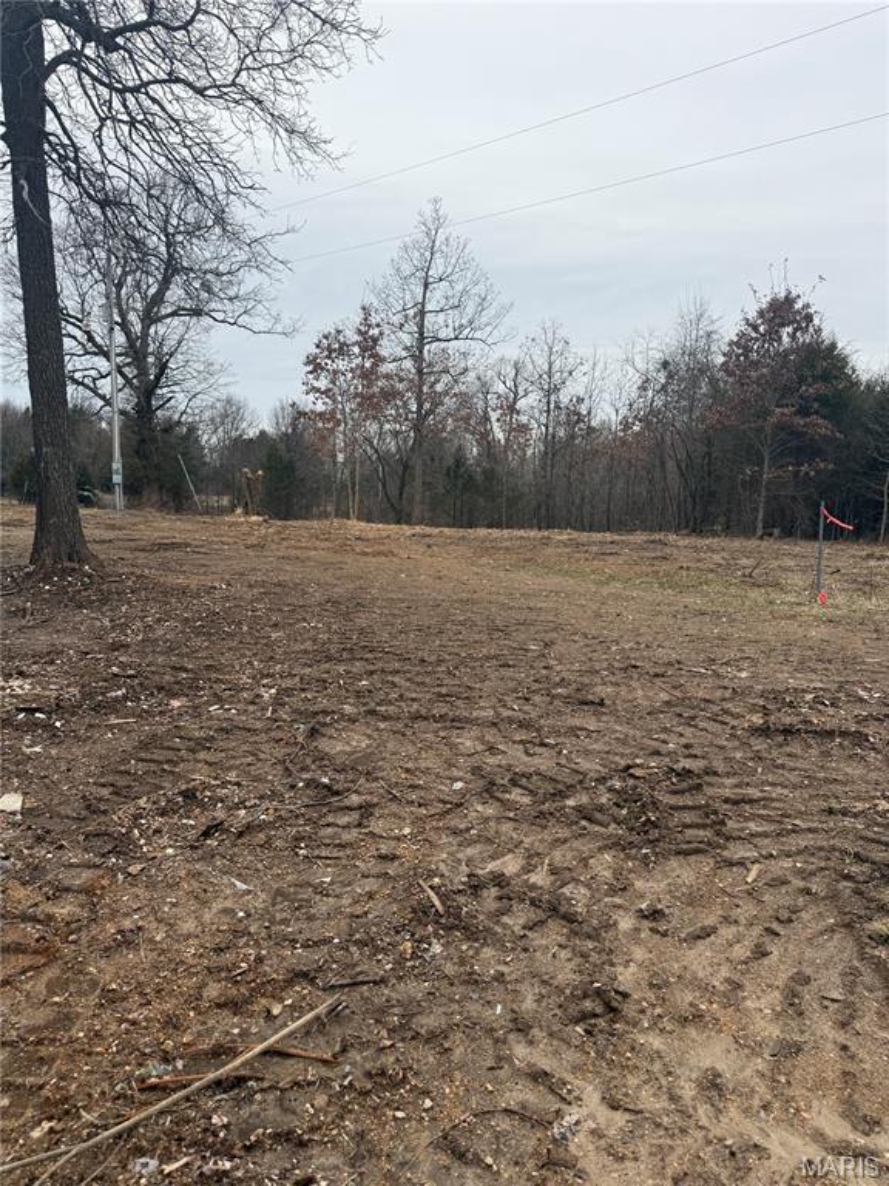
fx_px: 822
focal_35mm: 24
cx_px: 444
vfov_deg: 71.6
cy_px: 593
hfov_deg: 56.8
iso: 80
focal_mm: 6.76
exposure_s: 1/2611
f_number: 1.78
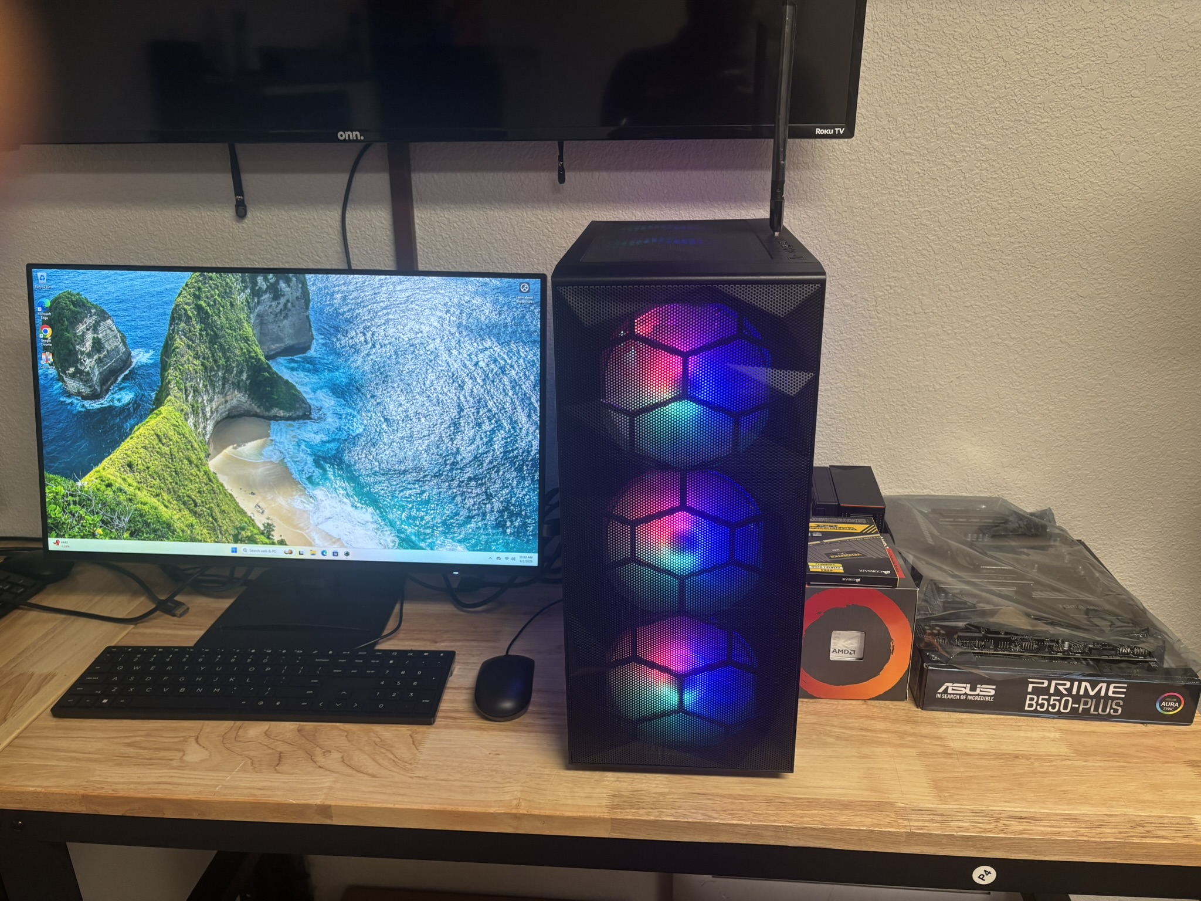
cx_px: 600
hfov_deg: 67.3
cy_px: 450
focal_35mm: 26
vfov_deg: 53.1
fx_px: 902
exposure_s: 1/60
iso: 160
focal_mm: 5.96
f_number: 1.6
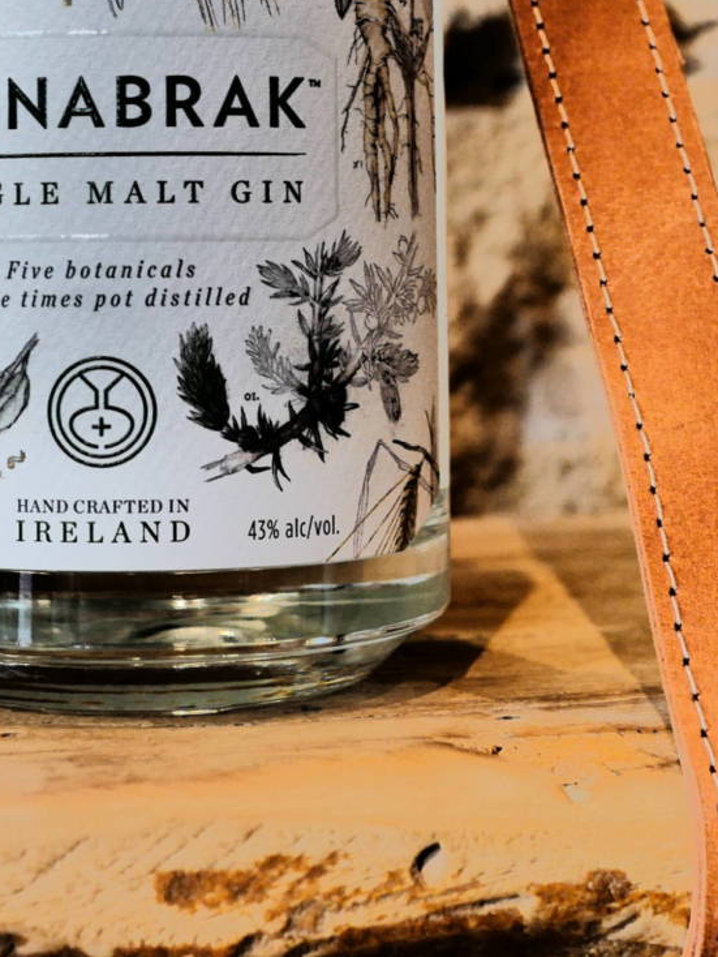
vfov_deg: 22.3
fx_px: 2349
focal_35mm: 85
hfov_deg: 17.4
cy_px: 30
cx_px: 271
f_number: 3.5
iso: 400
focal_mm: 20
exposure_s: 1/60
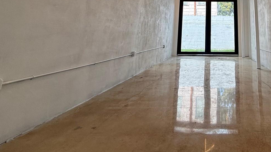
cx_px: 216
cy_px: -10
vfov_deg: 38.9
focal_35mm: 25
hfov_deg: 67.3
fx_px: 180
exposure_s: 1/215
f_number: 2.2
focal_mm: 2.22
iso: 64
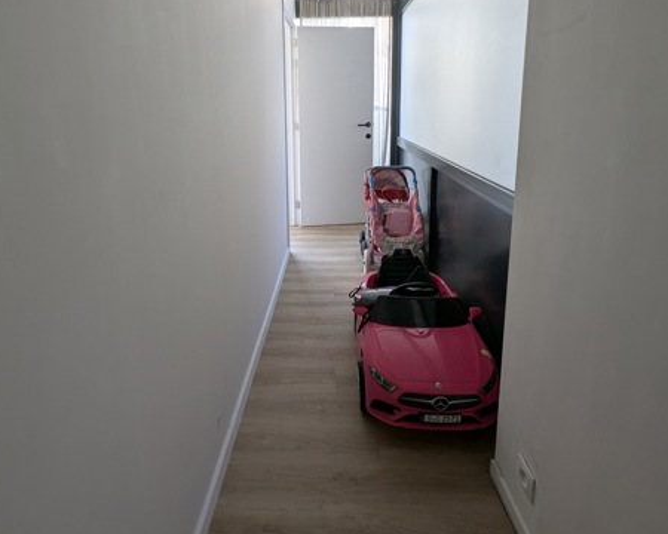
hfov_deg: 86.3
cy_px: 182
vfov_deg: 71.8
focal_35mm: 18
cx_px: 320
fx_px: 356
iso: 51
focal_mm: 1.95
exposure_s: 1/30
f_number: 2.2
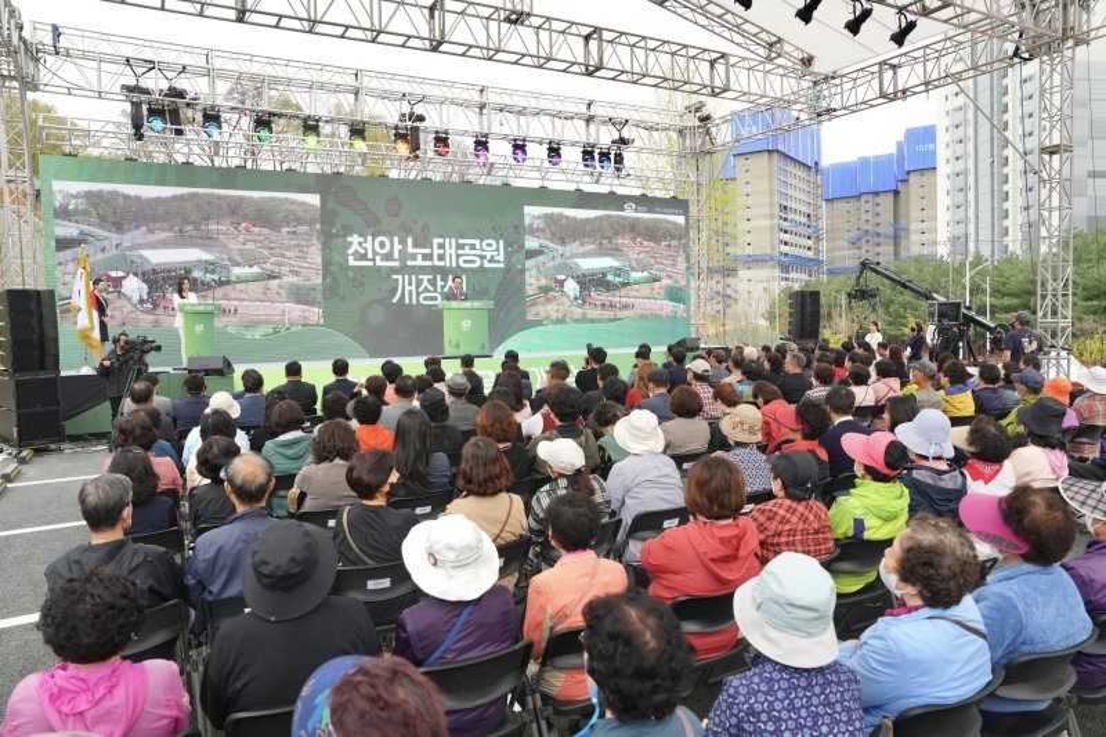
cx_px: 553
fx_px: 737
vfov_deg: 53.1
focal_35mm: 24
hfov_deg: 73.8
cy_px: 368
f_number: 4.5
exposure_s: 1/800
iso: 640
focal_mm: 24
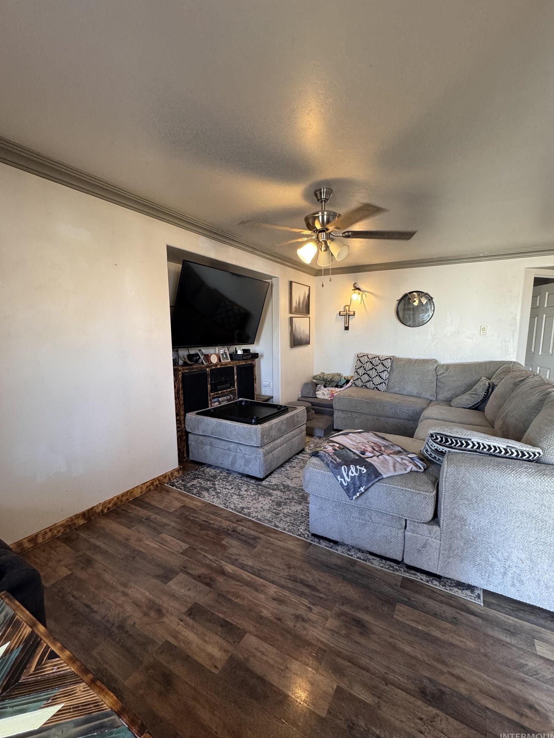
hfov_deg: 81.7
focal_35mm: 15
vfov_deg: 98.1
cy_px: 377
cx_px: 283
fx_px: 320
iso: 250
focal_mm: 2.22
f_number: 2.2
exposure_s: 1/60
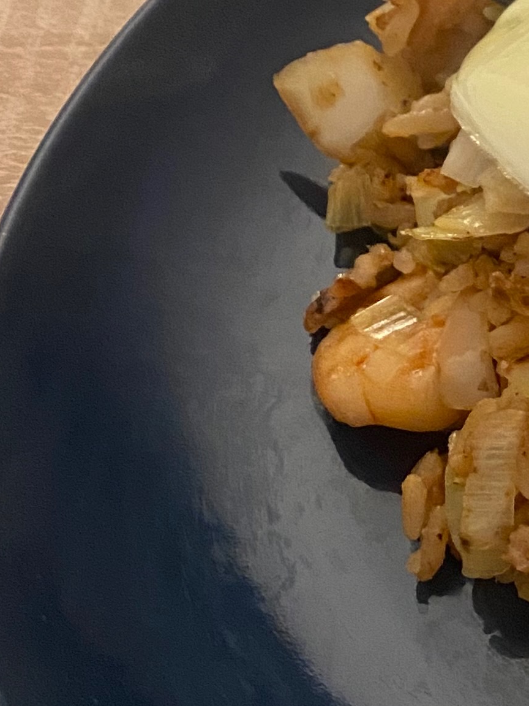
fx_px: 1854
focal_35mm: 91
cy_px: 274
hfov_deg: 14.5
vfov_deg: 21.5
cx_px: 909
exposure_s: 1/33
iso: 320
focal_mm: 4.25
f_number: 1.8
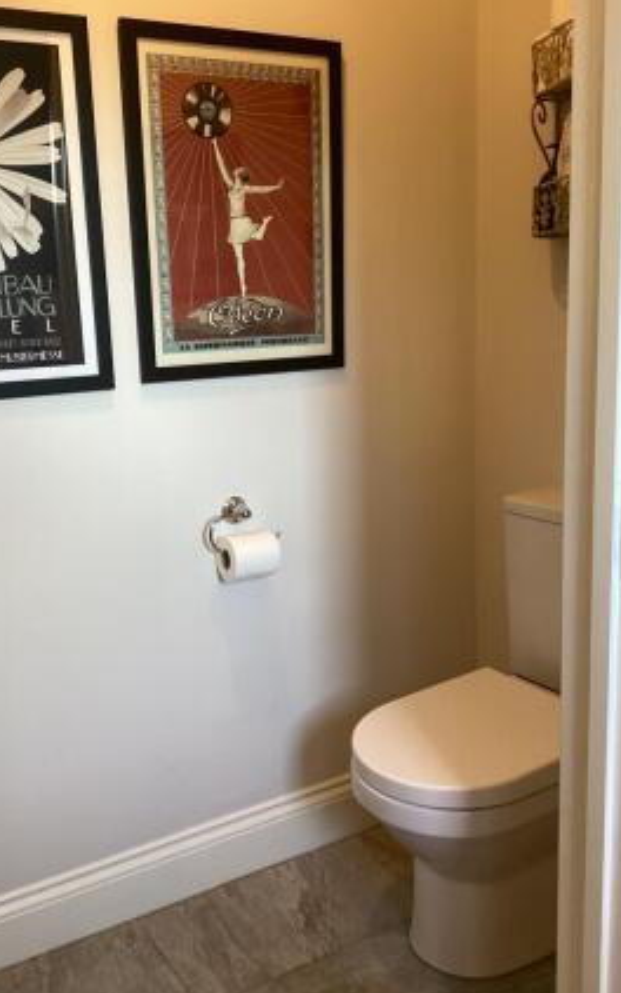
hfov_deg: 37.2
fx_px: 920
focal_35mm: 34
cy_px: 491
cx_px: 259
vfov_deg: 56.7
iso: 160
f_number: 2.4
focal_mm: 3.3
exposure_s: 1/50
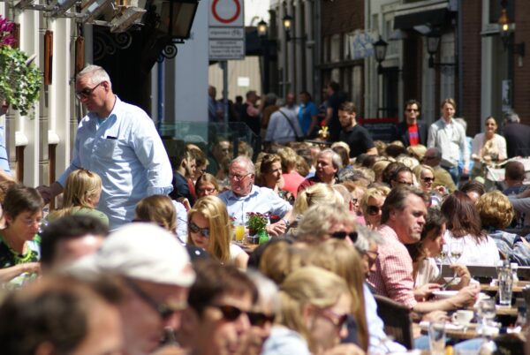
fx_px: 3981
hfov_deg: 7.6
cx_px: 265
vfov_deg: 5.1
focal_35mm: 270
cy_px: 178
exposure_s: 1/320
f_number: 6.3
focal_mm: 180
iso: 100
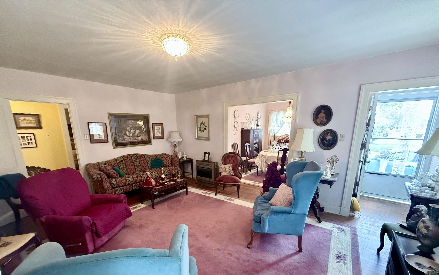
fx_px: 179
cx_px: 220
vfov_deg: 73.9
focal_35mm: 15
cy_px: 166
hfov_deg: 101.5
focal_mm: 2.22
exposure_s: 1/60
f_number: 2.2
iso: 800
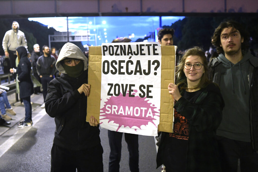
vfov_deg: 35.1
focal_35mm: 38
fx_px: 272
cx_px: 129
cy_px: 86
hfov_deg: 50.7
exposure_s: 1/80
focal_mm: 38
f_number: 2.8
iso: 3200
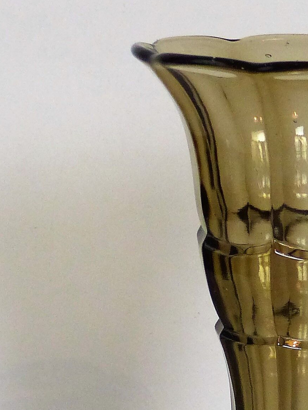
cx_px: 281
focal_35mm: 252
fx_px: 2990
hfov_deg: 5.9
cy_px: 368
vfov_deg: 7.8
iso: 250
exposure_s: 1/60
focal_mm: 12.5
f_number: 2.8
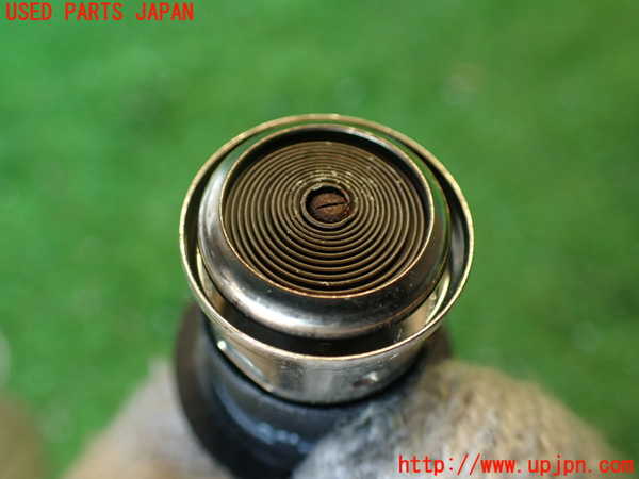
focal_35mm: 32
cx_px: 320
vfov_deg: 44.2
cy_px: 240
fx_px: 591
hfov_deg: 56.8
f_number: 2.4
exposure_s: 1/30
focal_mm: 5.79
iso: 250
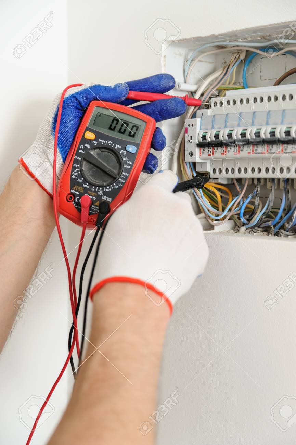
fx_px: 926
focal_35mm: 75
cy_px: 222
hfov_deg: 18.2
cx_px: 148
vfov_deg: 27.0
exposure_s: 1/125
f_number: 5
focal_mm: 75
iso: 200
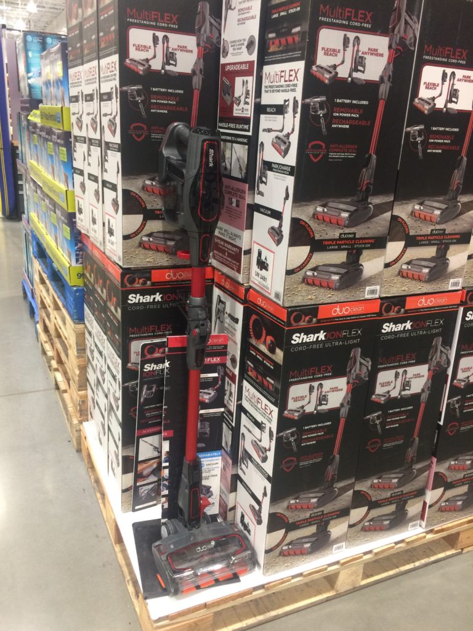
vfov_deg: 61.7
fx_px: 528
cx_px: 236
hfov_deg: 48.2
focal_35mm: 29
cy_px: 316
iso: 160
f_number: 2.2
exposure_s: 1/33
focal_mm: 4.15
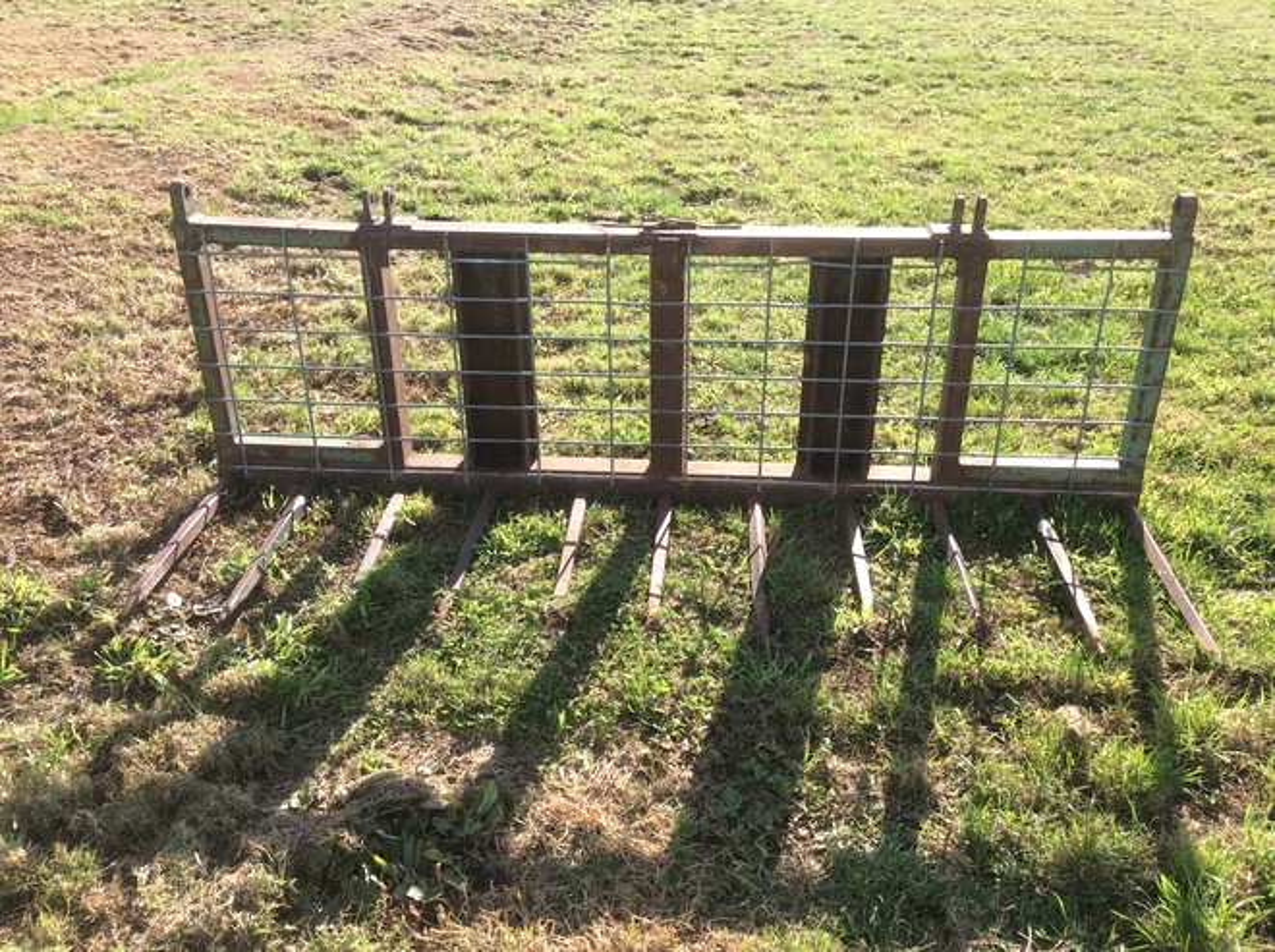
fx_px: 1177
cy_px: 476
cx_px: 638
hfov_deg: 56.9
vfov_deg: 44.1
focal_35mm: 32
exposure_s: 1/481
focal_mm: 3.3
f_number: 2.4
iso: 32
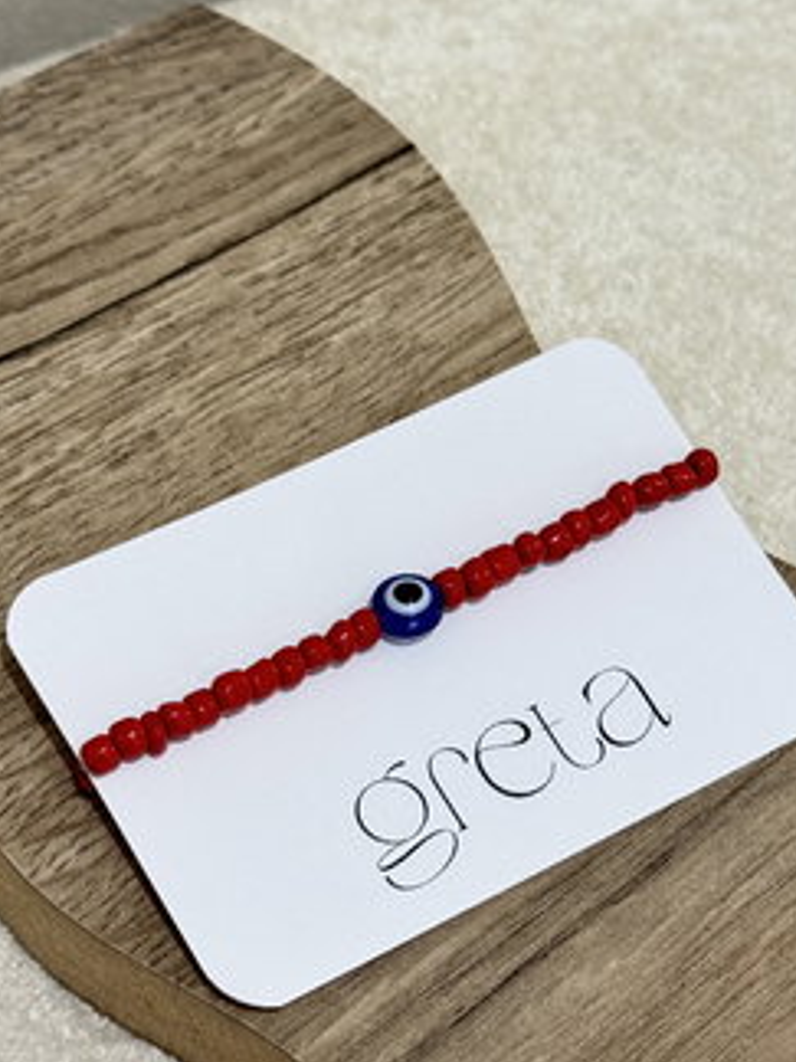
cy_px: 497
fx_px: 2422
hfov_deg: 18.6
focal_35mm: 79
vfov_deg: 24.7
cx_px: 472
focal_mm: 6.76
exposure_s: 1/50
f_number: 1.78
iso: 100
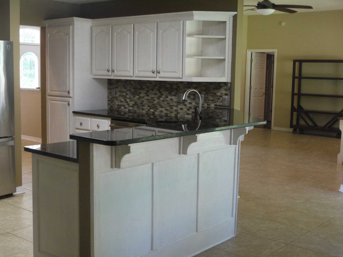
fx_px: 476
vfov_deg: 30.3
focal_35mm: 48
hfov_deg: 39.7
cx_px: 172
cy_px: 128
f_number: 4.8
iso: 800
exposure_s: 1/60
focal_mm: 24
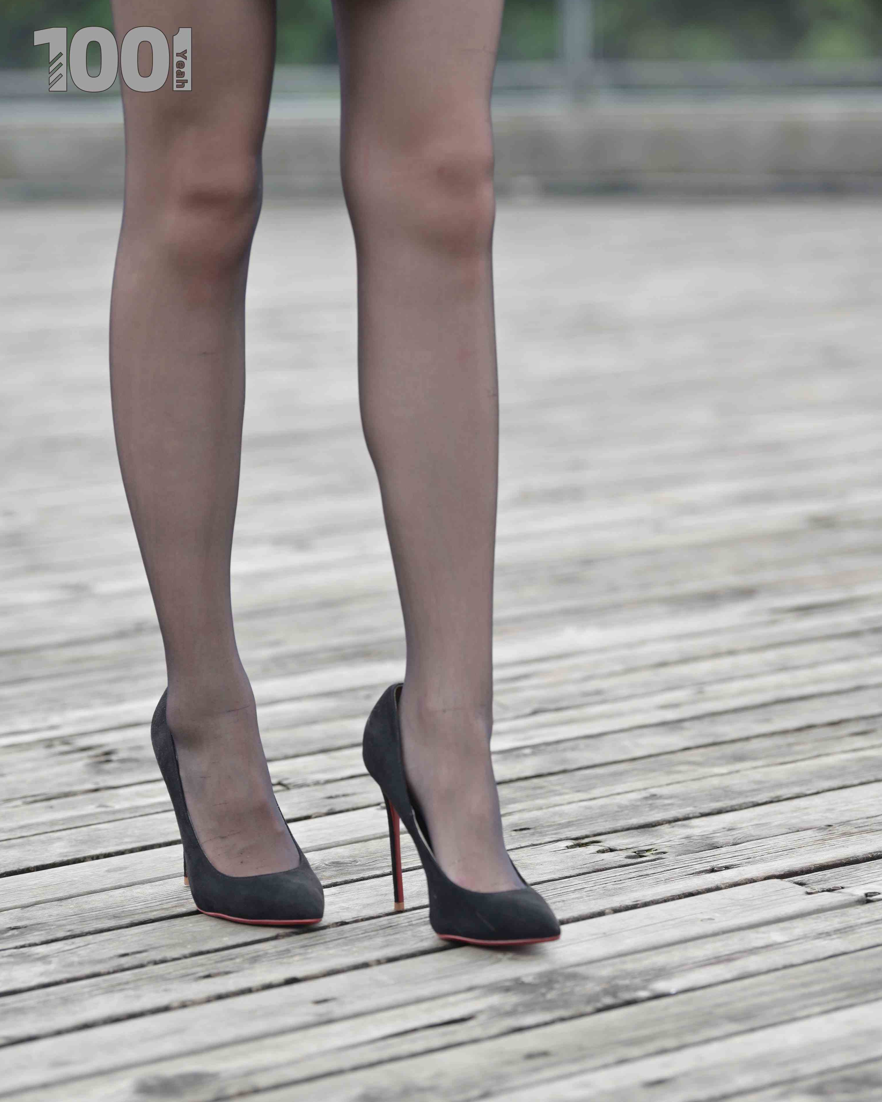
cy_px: 663
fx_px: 4993
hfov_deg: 10.1
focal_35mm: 153
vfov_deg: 12.6
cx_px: 442
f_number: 4
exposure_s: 1/320
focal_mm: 135
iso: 200
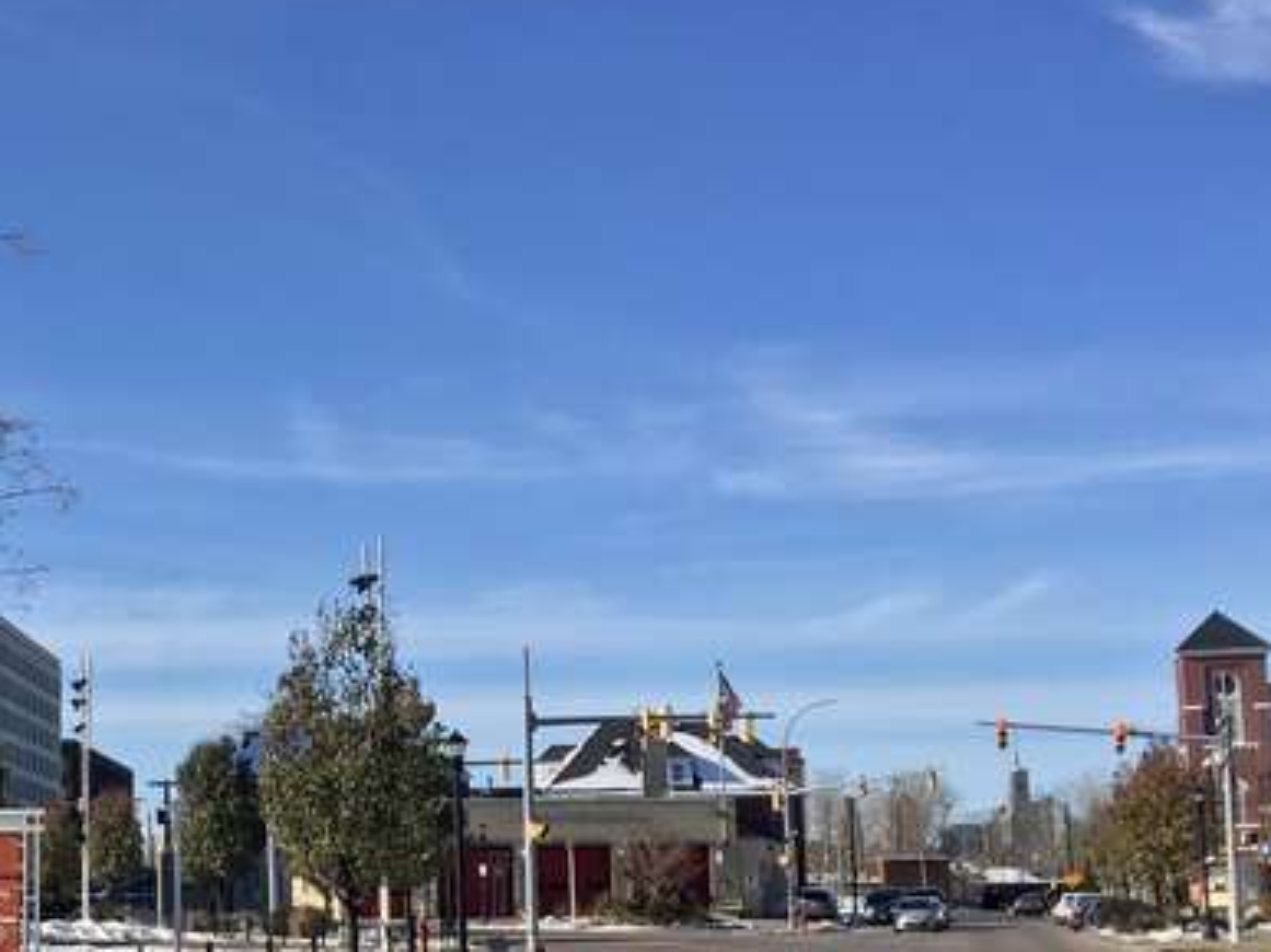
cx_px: 154
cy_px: 574
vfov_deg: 24.4
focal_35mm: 60
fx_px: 2202
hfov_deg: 30.9
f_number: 2.2
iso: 25
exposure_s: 1/1876
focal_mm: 4.15
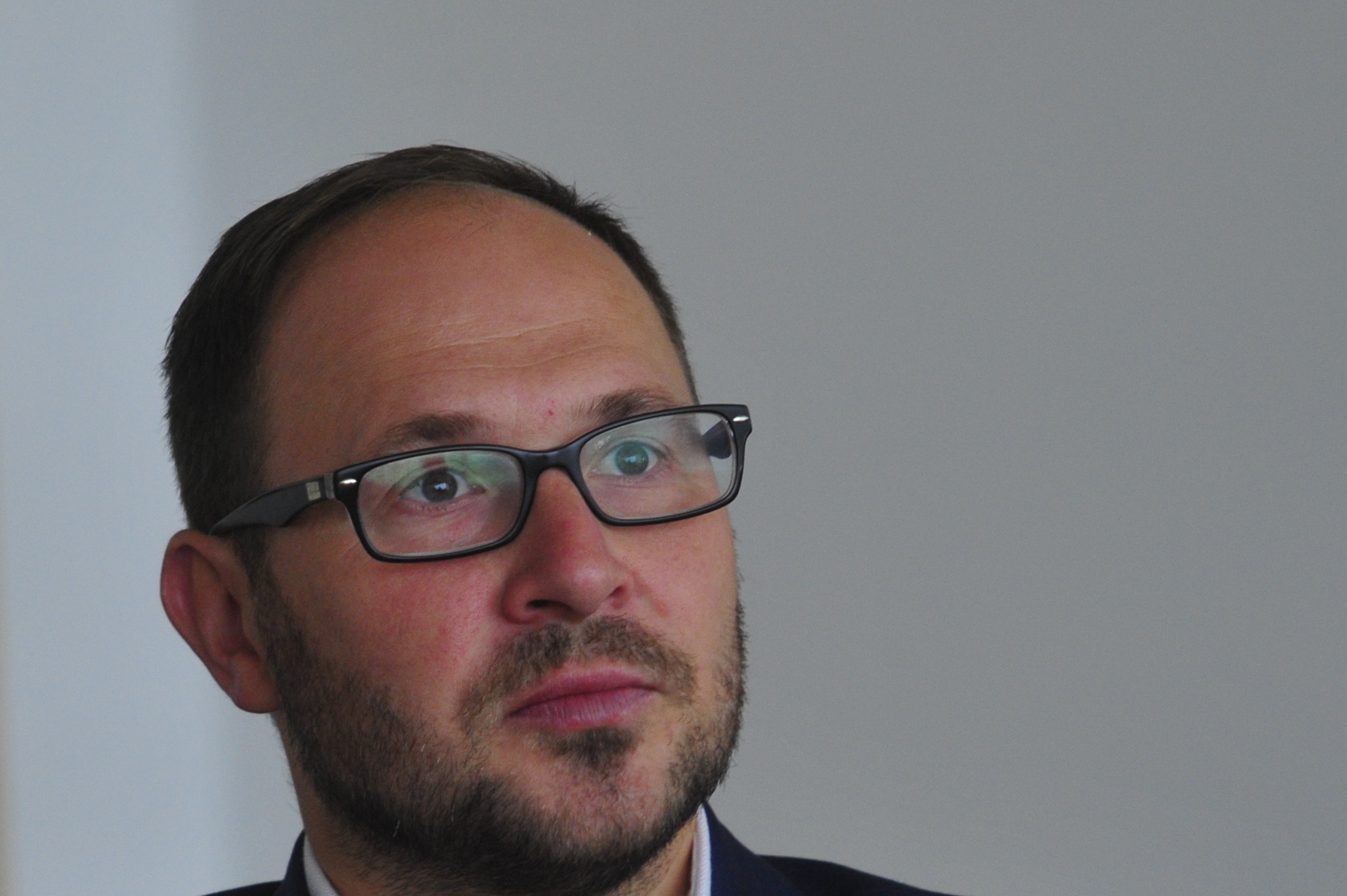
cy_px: 887
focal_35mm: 102
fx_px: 3814
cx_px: 504
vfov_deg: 13.2
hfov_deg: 20.0
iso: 1600
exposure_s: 1/125
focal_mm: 50
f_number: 4
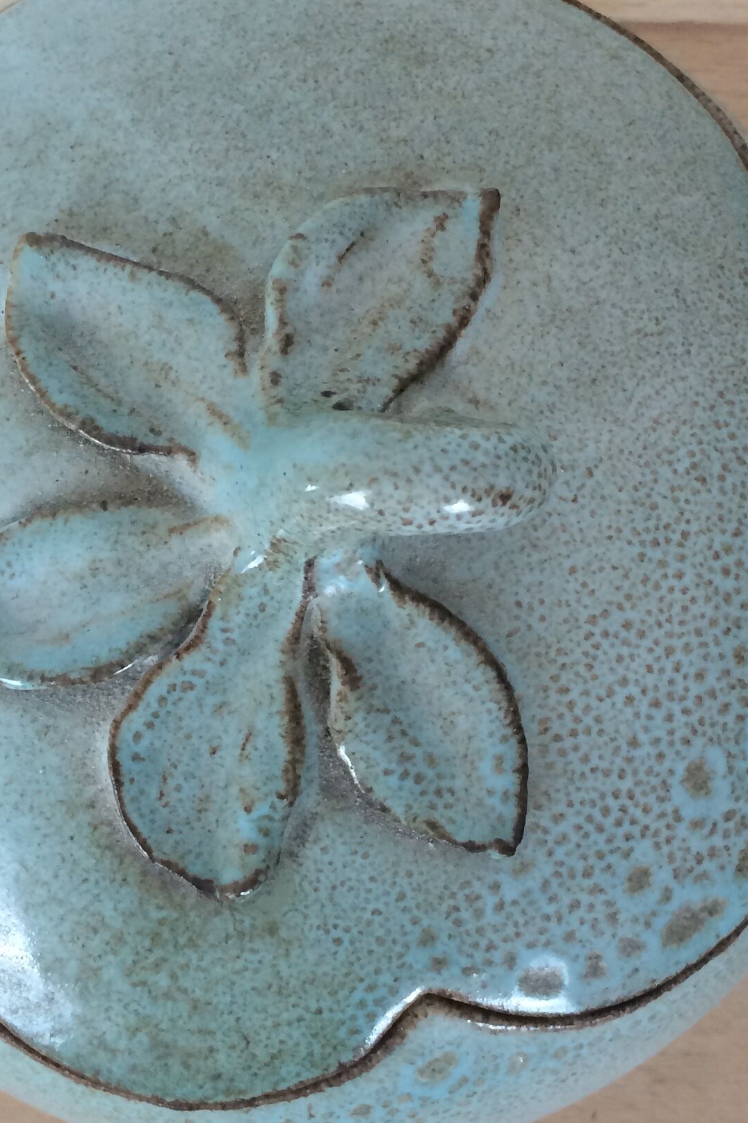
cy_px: 542
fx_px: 1901
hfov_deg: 22.2
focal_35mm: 61
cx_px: 310
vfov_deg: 32.9
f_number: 2.2
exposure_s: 1/33
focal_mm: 4.15
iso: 50
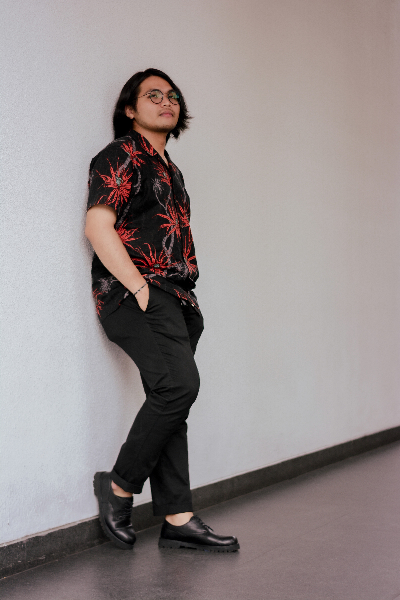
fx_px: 1250
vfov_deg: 27.0
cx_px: 200
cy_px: 300
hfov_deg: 18.2
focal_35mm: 75
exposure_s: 1/100
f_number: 1.8
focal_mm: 50
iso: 100
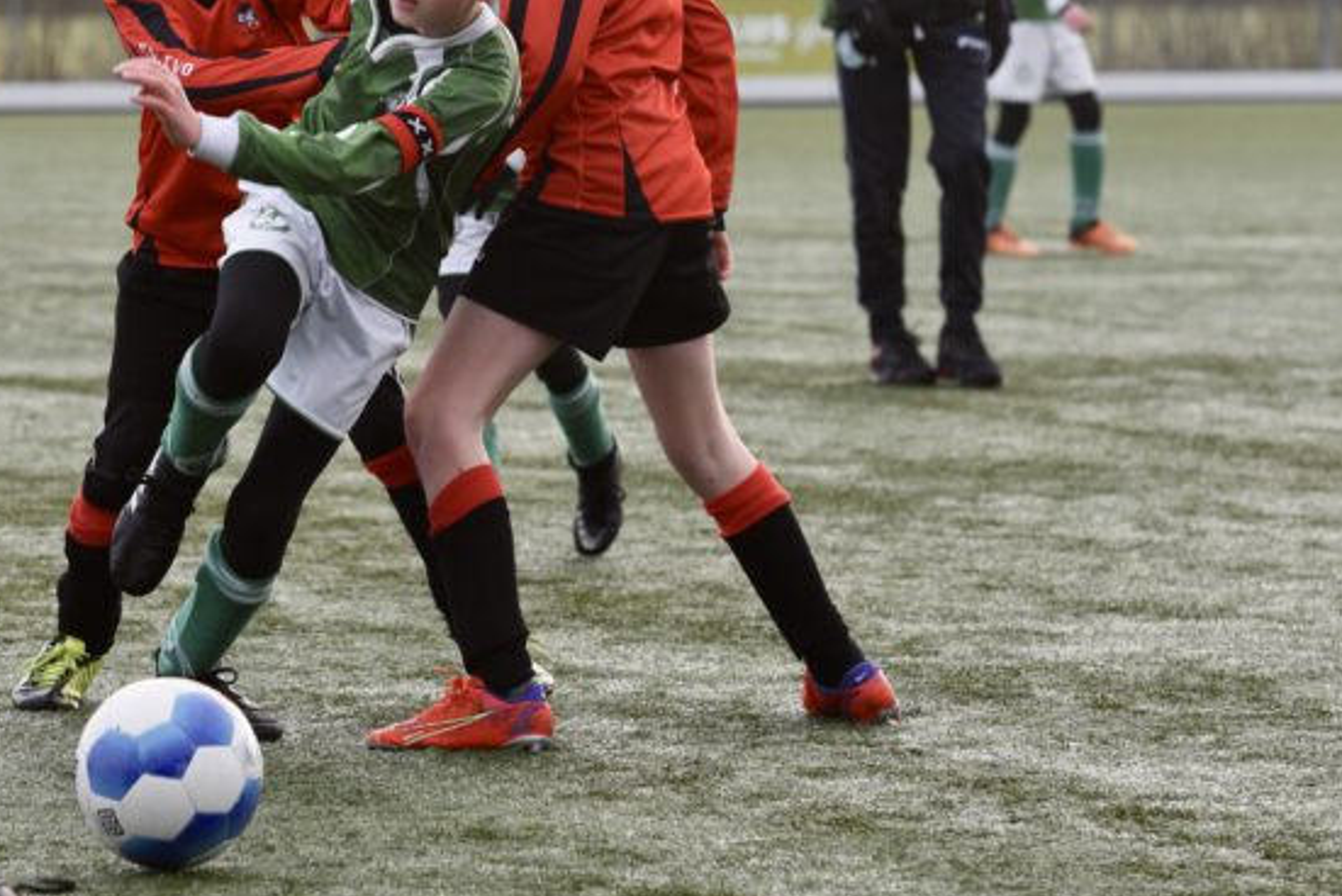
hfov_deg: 7.4
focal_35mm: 279
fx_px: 10405
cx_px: 317
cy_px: 149
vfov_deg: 4.9
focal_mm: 150
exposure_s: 1/640
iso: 1000
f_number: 5.6
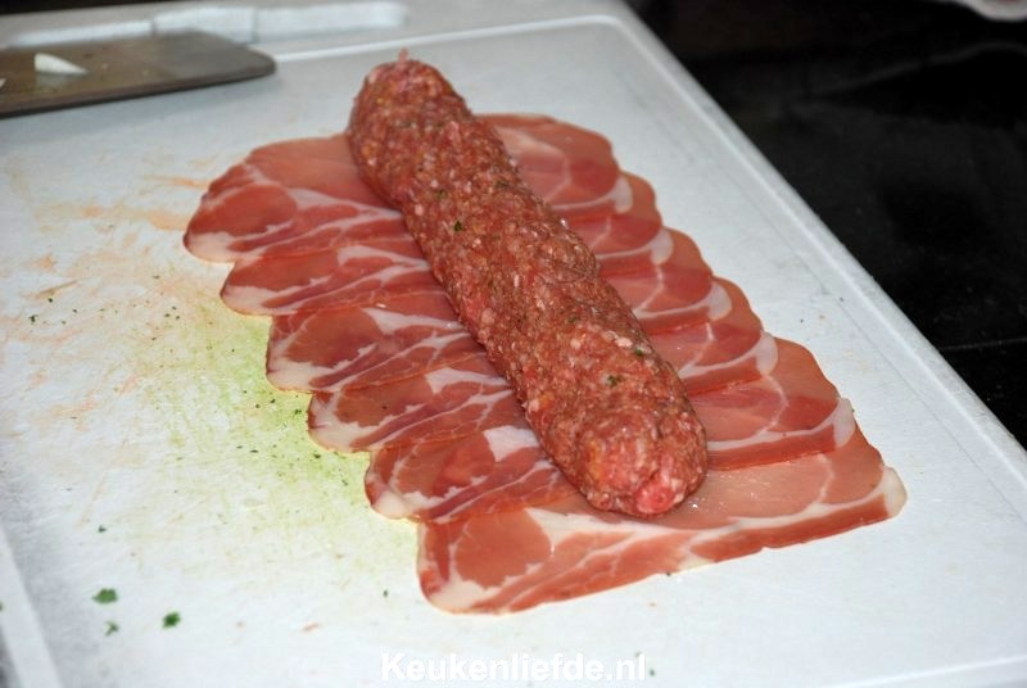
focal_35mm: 128
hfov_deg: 16.0
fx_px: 3643
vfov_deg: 10.8
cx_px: 514
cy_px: 344
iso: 160
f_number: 5.6
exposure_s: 1/60
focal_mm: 85
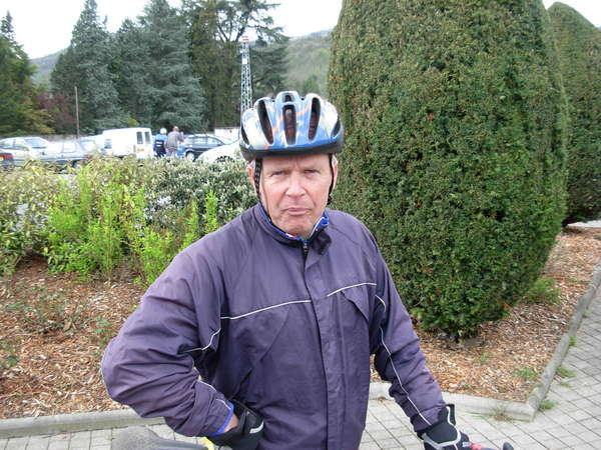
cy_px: 225
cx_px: 300
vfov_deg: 37.7
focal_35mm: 38
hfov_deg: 49.0
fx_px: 660
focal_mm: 6.3
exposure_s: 1/140
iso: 79
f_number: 2.9
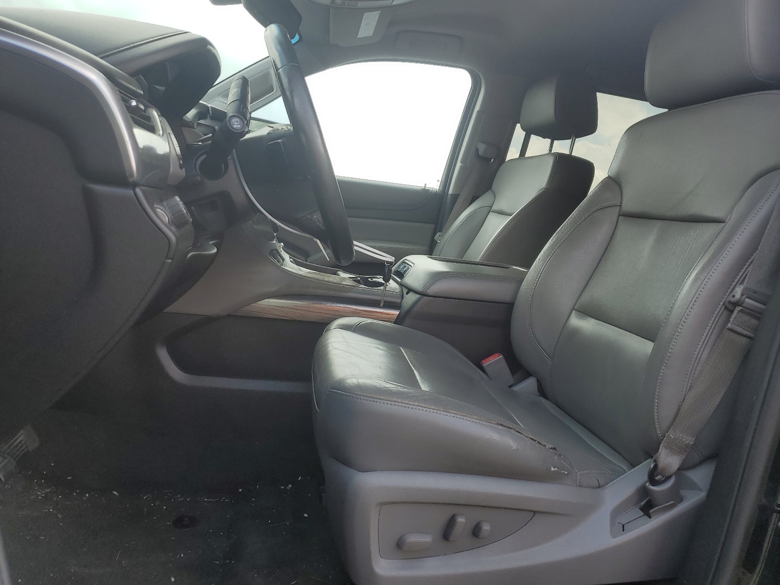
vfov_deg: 53.1
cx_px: 390
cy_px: 292
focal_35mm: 26
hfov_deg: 67.3
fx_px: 586
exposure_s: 1/769
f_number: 1.5
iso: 50
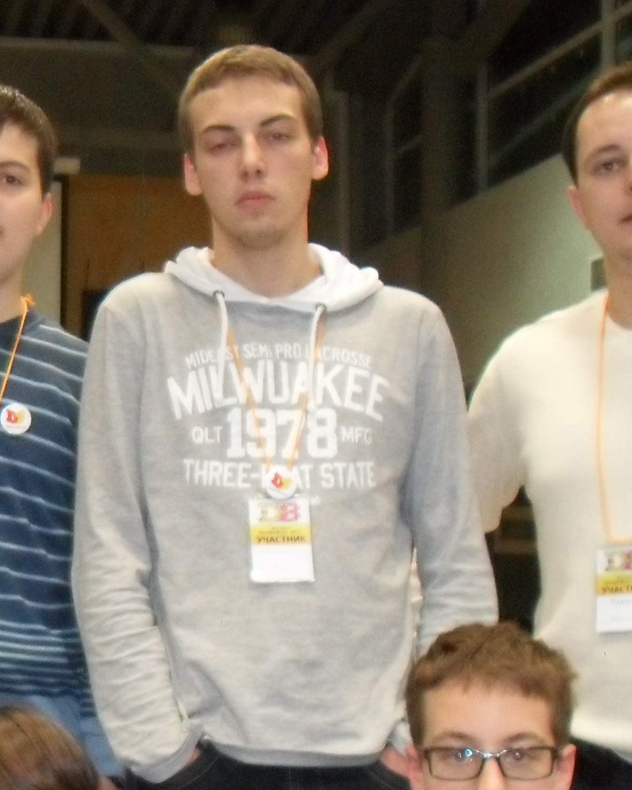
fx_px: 1964
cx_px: -54
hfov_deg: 17.7
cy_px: 692
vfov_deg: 22.3
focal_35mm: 84
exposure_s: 1/45
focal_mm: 6.2
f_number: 2.8
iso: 400
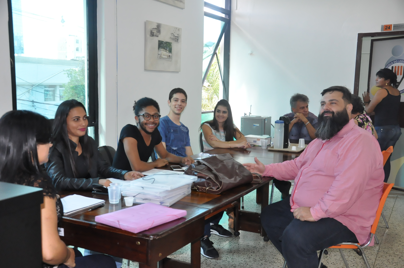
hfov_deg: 49.6
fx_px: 437
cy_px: 134
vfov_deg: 34.1
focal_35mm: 39
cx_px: 202
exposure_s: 1/125
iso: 2000
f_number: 5
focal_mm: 26
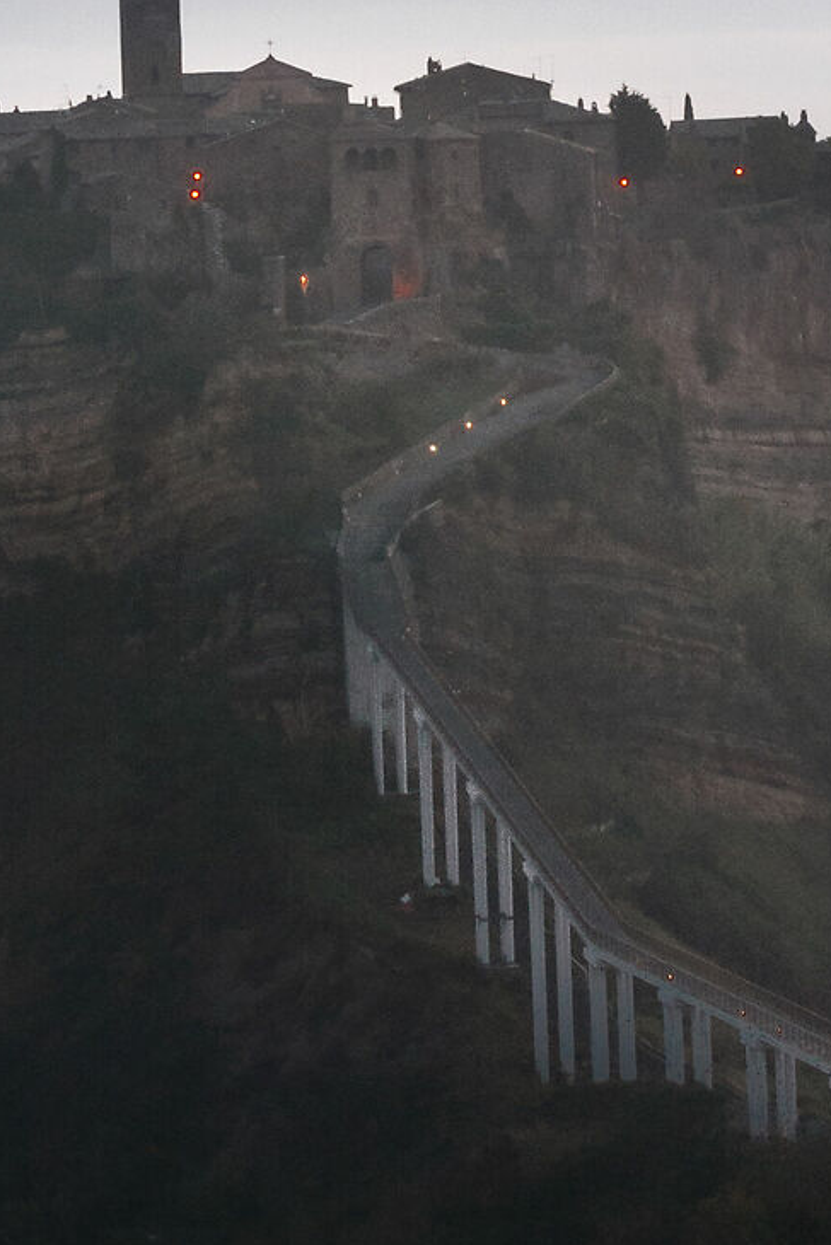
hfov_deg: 8.0
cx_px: 500
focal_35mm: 173
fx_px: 5975
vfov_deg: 11.7
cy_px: -140
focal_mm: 35
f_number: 16
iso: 200
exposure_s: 1/5
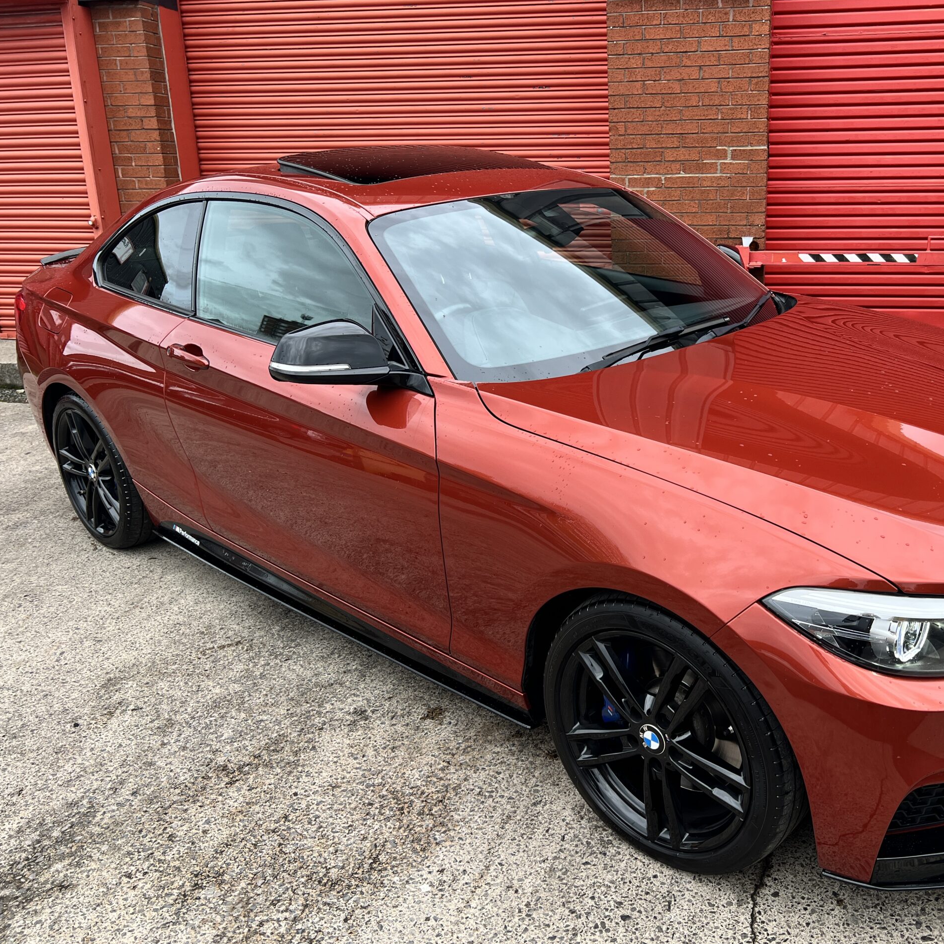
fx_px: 956
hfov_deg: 51.7
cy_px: 472
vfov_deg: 52.5
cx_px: 616
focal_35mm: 31
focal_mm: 5.7
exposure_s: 1/350
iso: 50
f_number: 1.5
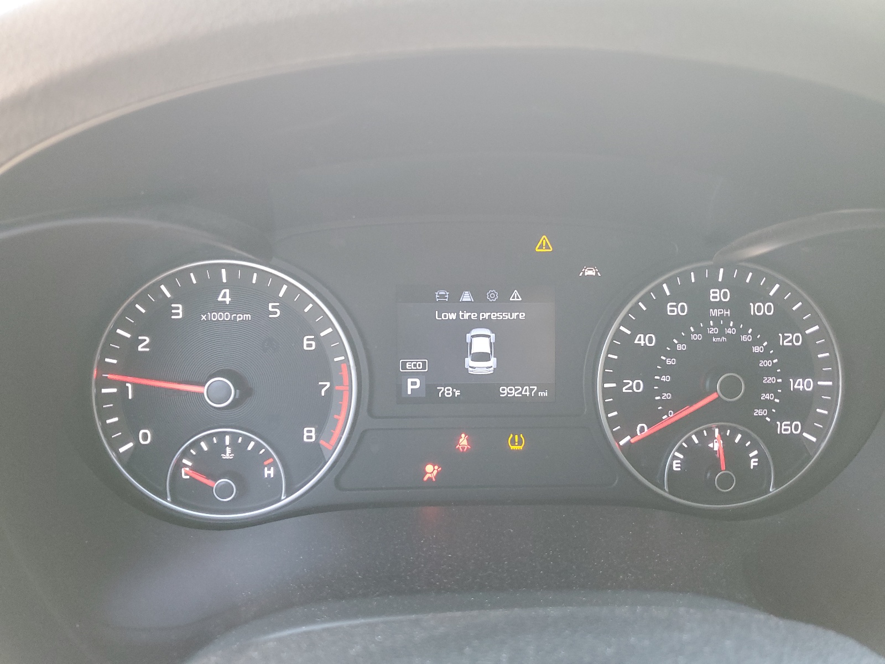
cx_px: 442
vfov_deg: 53.1
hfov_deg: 67.3
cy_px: 332
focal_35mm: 26
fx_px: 665
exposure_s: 1/60.2
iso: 120
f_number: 1.5
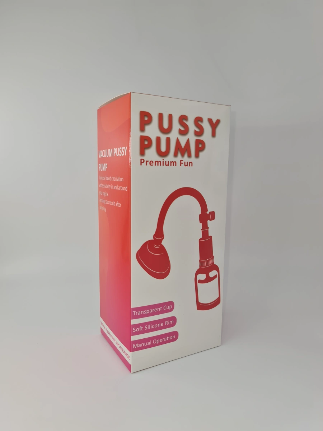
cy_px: 216
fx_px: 311
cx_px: 162
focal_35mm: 25
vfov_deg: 69.4
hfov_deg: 54.9
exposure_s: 1/241
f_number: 1.8
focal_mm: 7
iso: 50
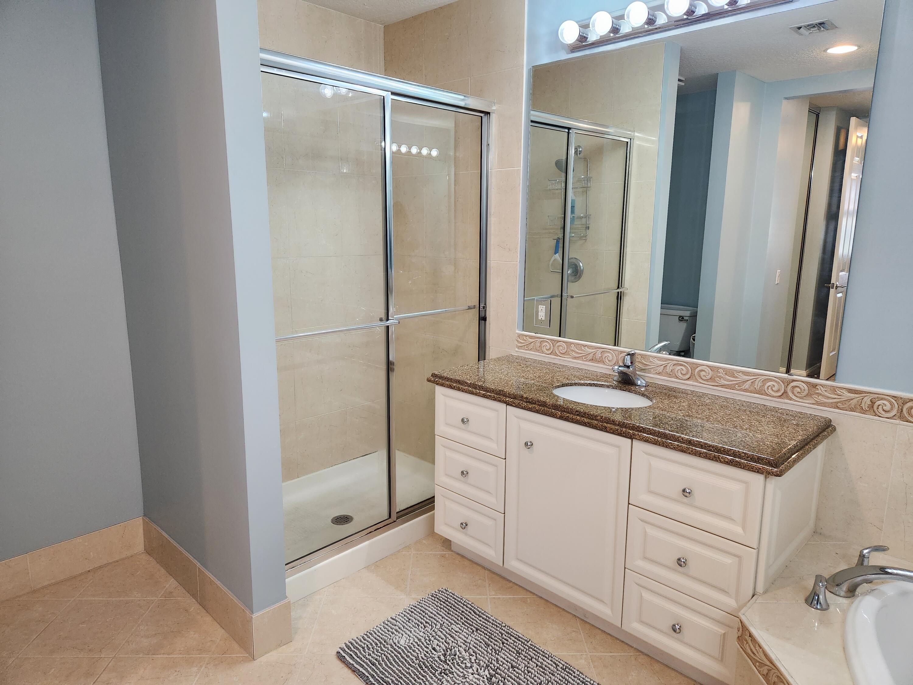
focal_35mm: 23
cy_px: 342
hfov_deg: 73.9
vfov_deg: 58.9
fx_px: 607
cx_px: 456
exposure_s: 1/120
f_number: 1.8
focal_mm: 5.4
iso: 500
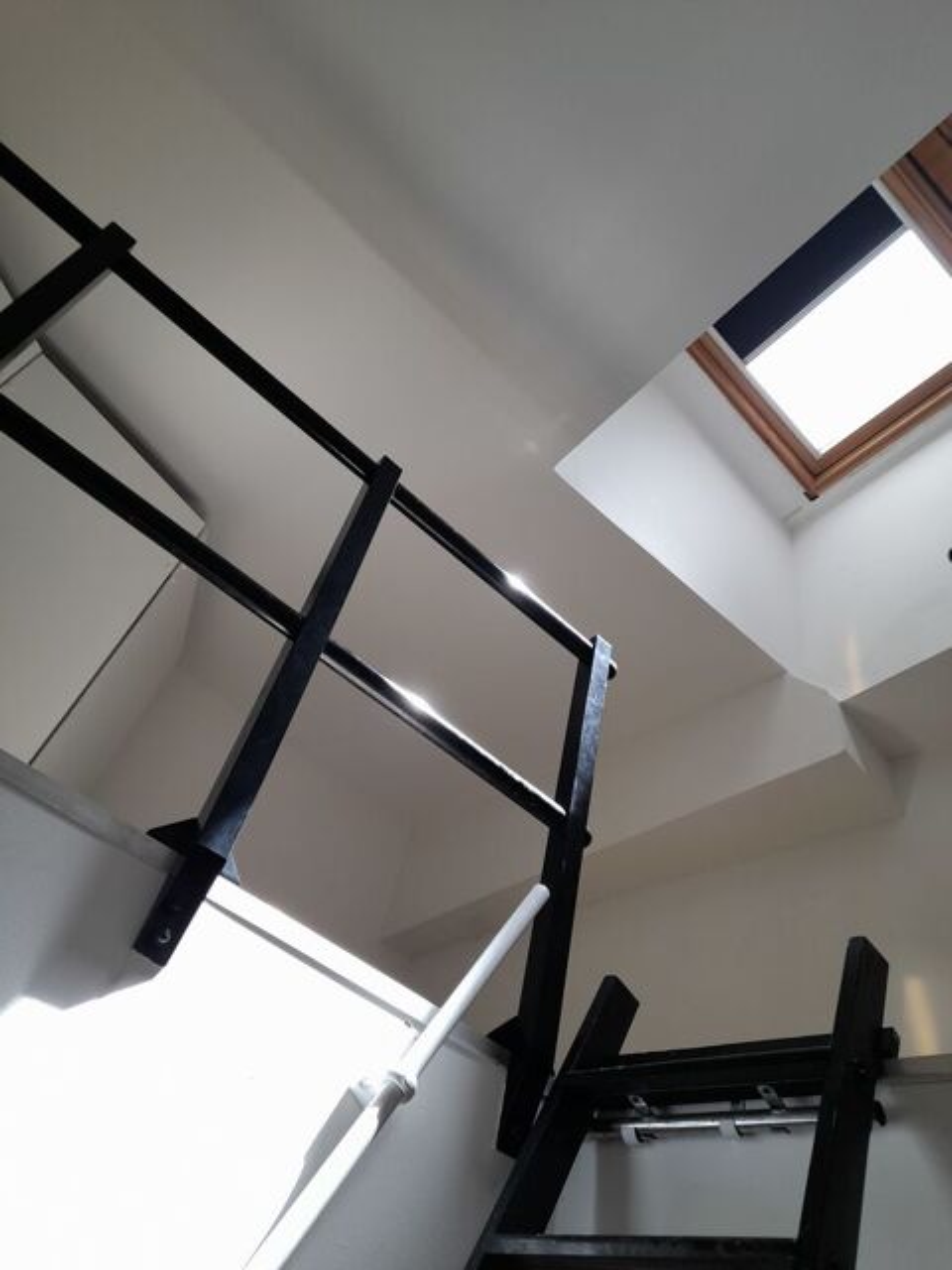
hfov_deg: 54.9
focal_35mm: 25
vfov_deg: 69.4
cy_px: 635
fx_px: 917
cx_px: 476
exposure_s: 1/60
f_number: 2
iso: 50
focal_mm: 4.6
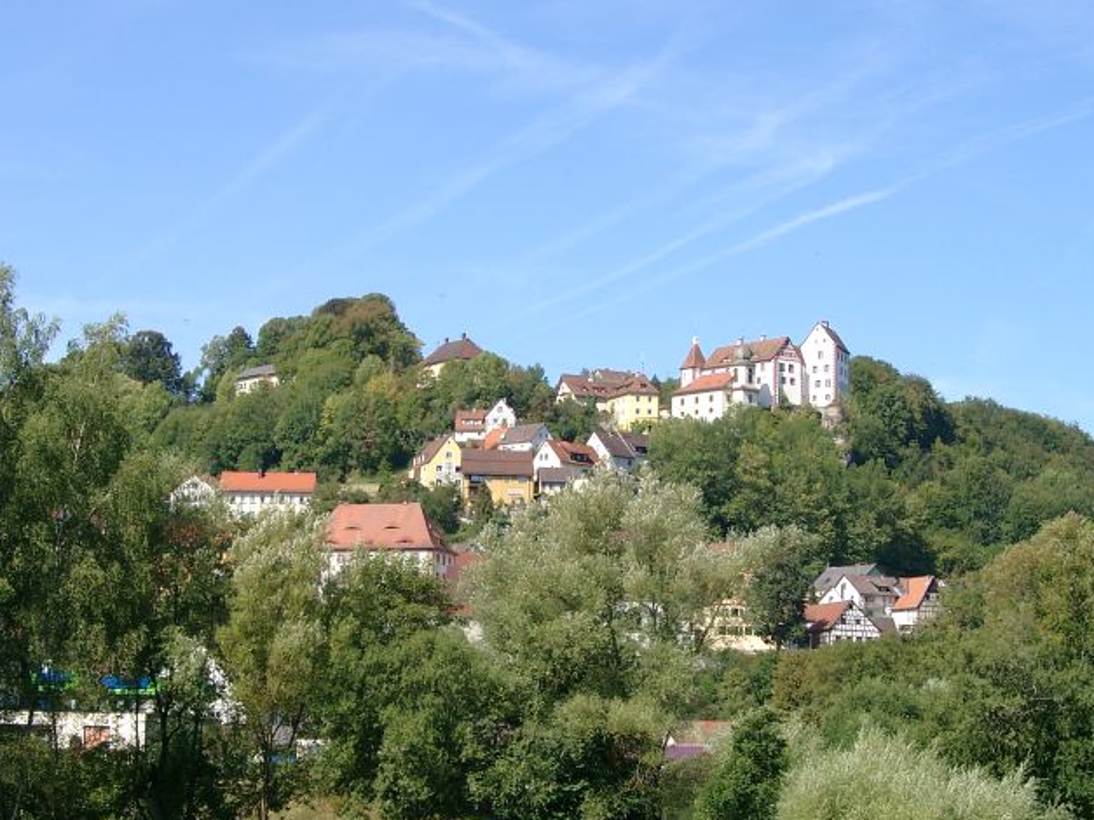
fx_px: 2781
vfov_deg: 16.8
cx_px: 518
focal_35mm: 88
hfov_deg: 22.3
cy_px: 468
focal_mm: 14.22
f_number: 4
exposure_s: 1/426
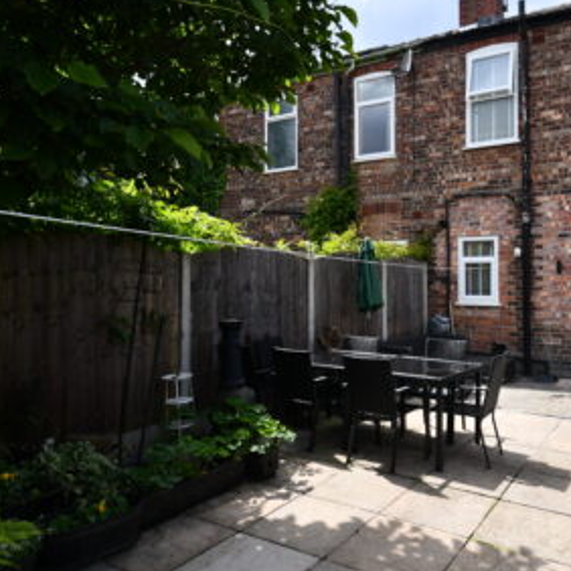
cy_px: 262
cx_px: 381
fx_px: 485
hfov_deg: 59.5
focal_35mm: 26
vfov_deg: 60.9
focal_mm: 10
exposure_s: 1/250
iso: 100
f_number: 8
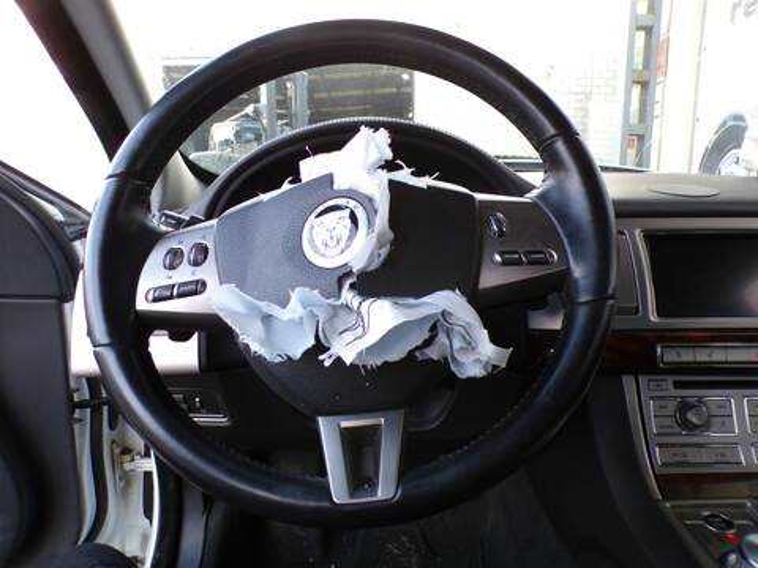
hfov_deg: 71.6
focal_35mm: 24
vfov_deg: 56.8
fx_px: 526
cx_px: 379
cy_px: 284
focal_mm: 4.3
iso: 100
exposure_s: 1/50
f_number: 3
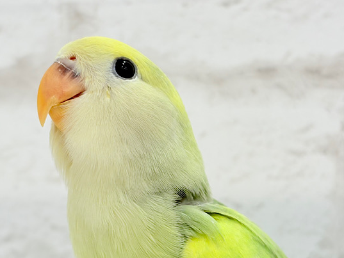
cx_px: 152
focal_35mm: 62
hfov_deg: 31.2
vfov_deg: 23.6
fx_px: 616
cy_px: 153
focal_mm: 5.96
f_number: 1.6
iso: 80
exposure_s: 1/100
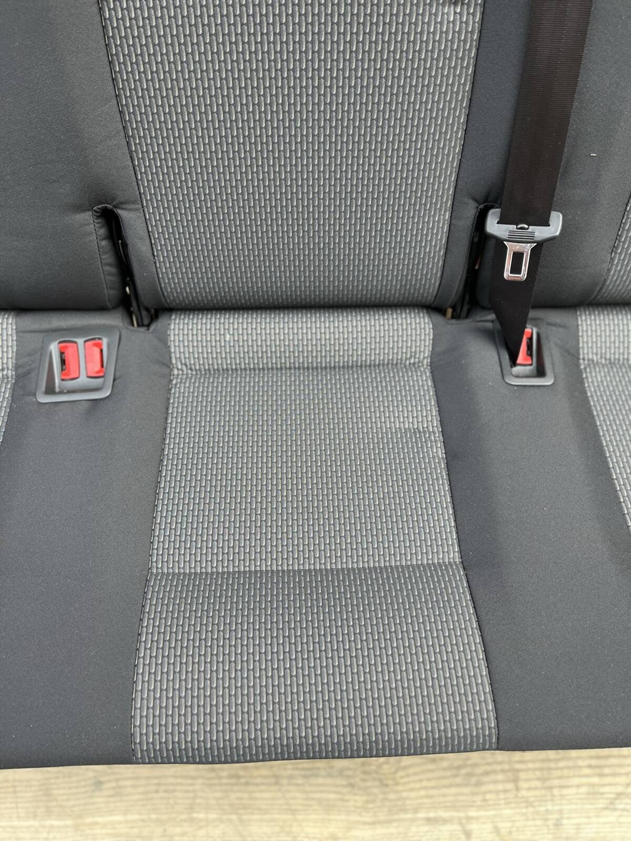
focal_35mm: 26
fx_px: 632
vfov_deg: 67.3
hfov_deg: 53.1
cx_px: 316
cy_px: 420
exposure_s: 1/122
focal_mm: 5.1
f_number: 1.6
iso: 40
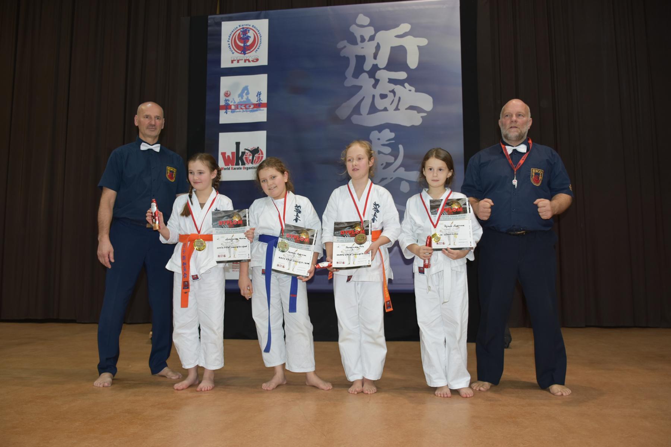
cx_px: 336
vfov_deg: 43.6
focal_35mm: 30
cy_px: 224
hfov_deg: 61.9
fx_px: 559
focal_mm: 20
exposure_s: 1/30
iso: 280
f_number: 3.5
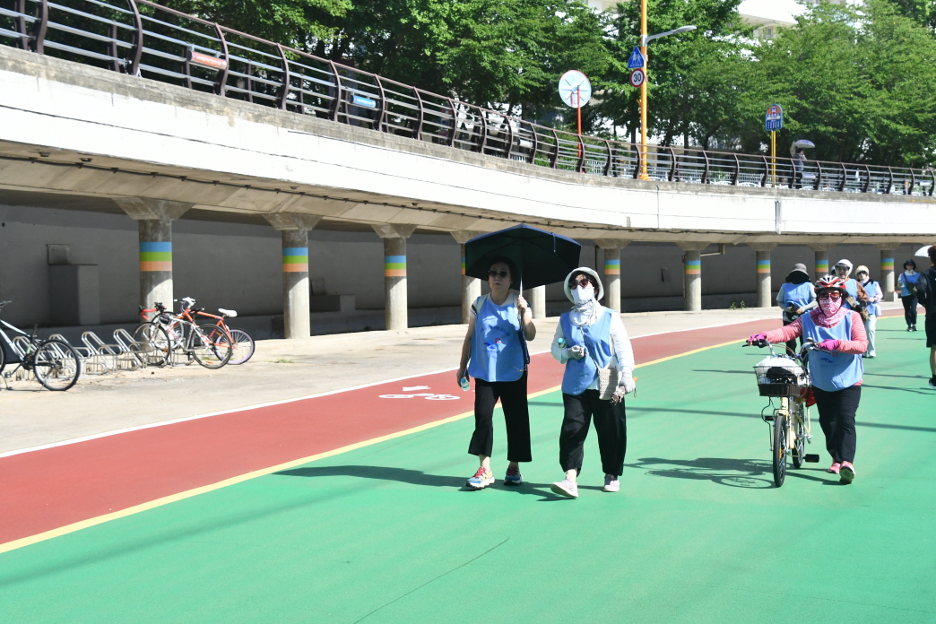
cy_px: 312
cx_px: 468
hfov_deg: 38.2
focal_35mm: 52
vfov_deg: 26.0
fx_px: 1352
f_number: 9
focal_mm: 35
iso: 800
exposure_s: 1/320
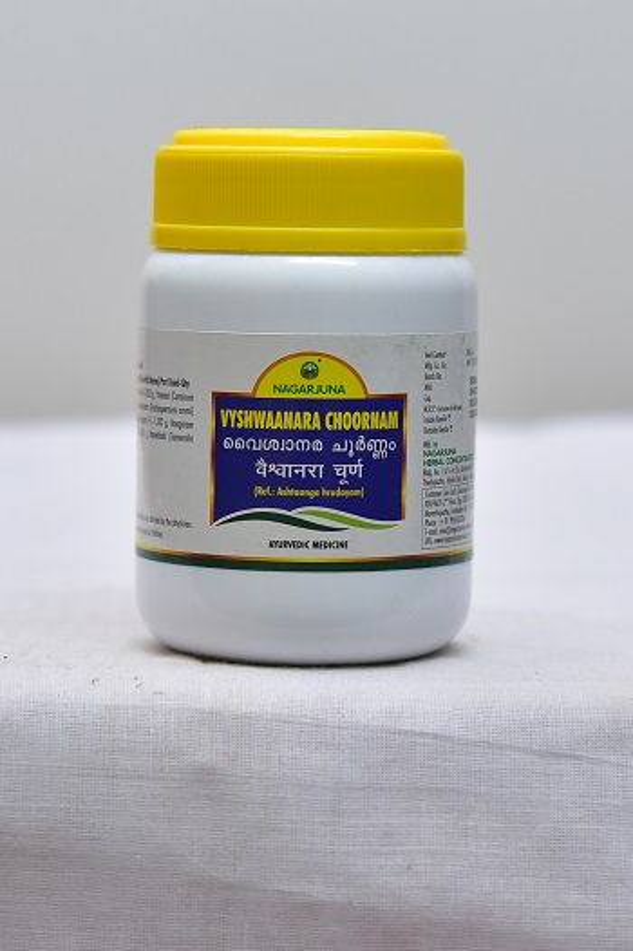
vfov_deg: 28.9
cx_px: 316
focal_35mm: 70
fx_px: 1849
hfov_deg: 19.4
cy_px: 476
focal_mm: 70
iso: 1600
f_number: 4
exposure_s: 1/125
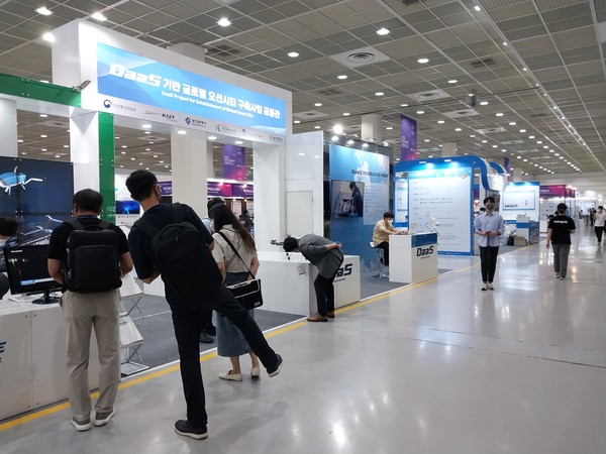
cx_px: 303
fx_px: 455
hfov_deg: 67.3
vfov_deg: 53.1
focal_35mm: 26
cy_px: 227
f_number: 1.8
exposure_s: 1/60
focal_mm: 4
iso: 100
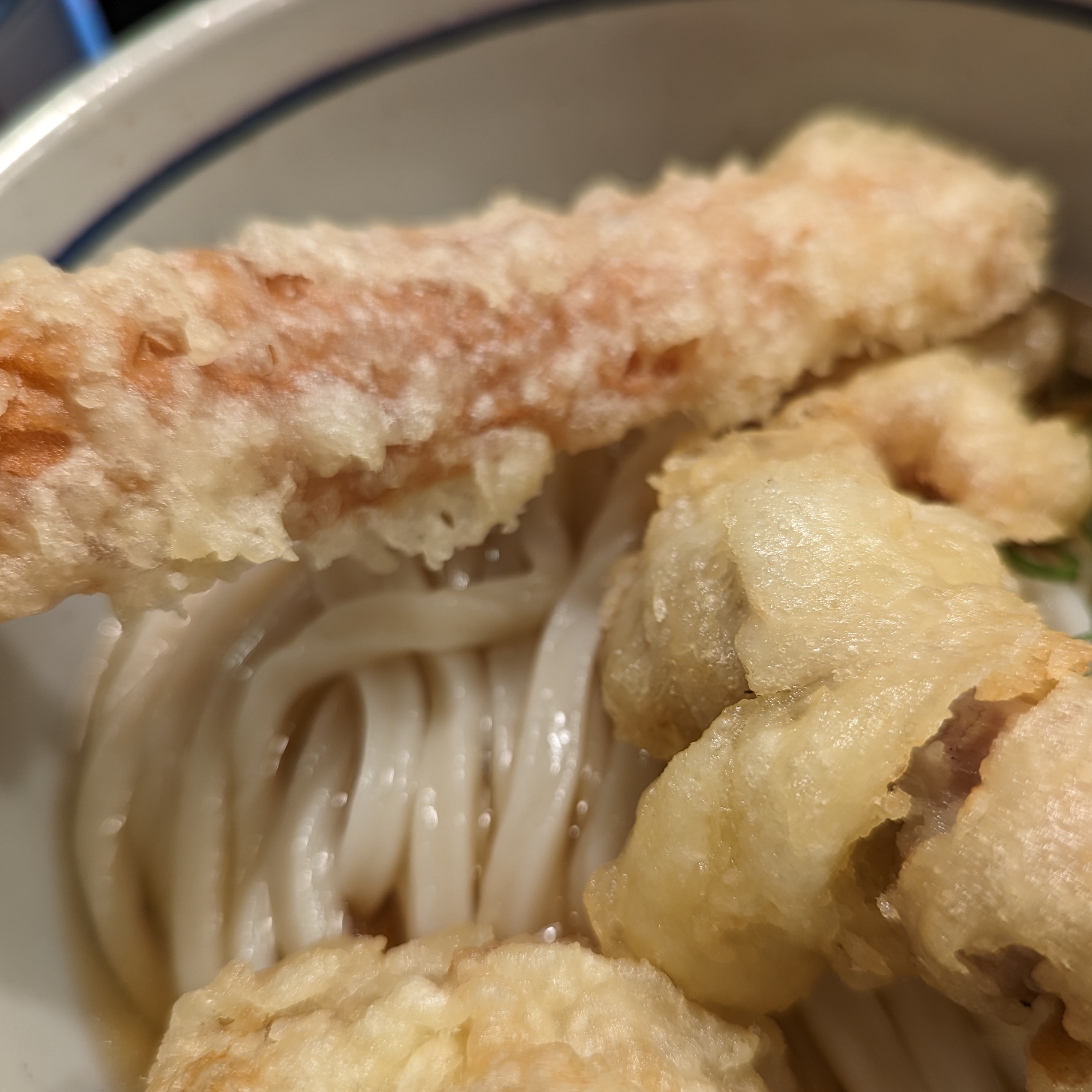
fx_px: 1213
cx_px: 586
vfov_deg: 48.4
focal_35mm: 34
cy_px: 595
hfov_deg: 48.4
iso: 82
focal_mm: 6.81
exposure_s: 1/48.8
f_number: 1.85
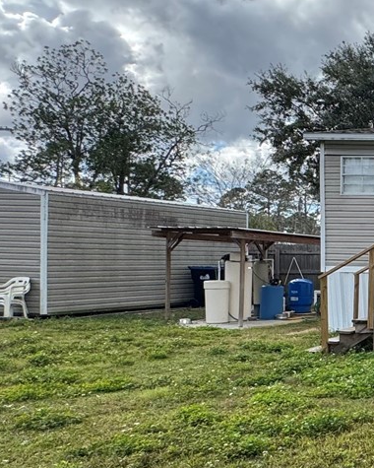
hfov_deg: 21.5
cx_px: 671
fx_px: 636
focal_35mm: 46
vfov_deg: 40.2
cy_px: 275
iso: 40
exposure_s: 1/1020
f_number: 2.2
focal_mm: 2.22
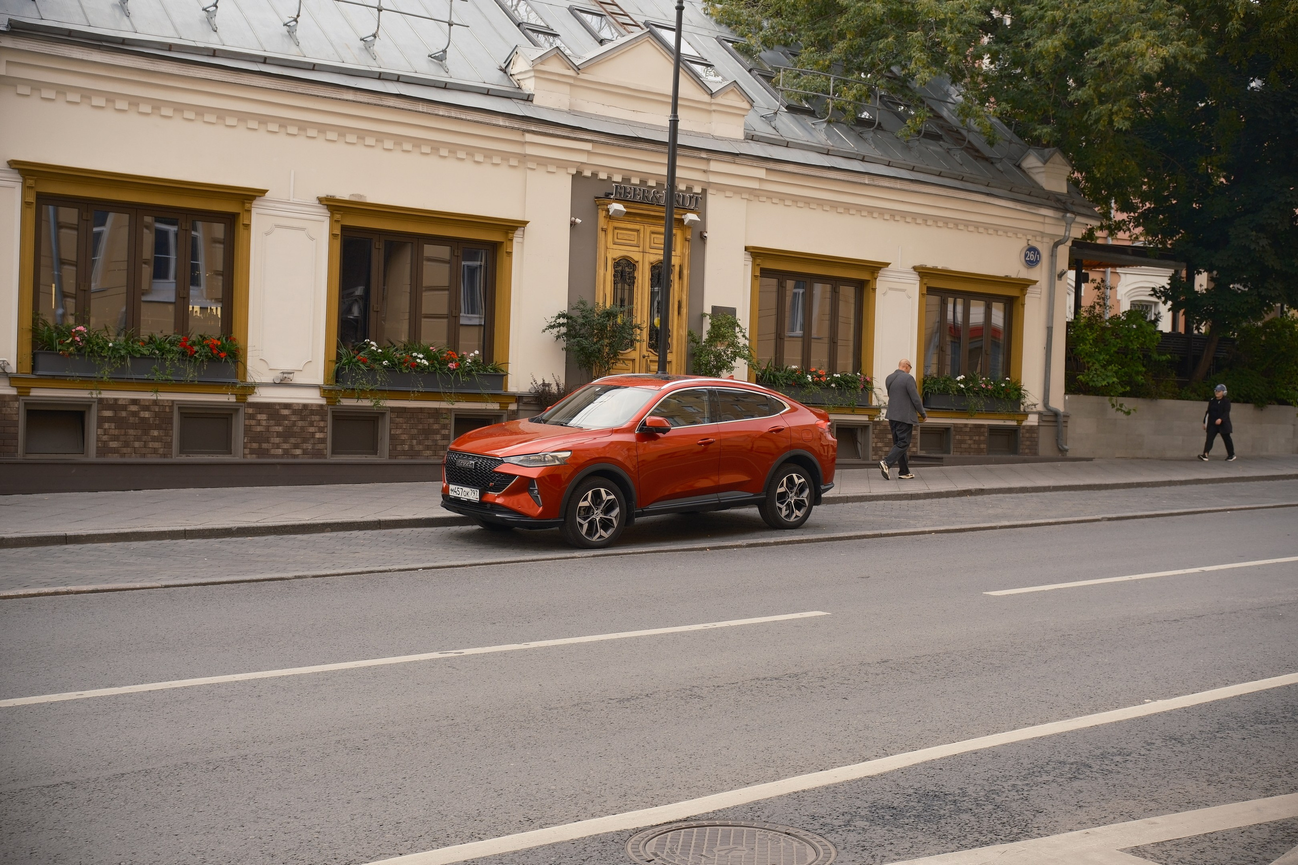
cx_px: 649
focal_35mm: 41
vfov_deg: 32.6
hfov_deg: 47.4
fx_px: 1478
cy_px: 432
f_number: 5.6
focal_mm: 27
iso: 320
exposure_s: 1/420
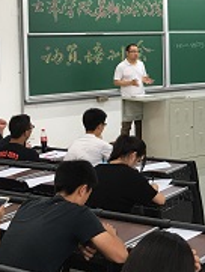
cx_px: 329
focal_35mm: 80
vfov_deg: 24.1
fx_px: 631
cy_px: 58
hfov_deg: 16.4
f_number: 2.2
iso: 32
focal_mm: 4.15
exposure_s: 1/17
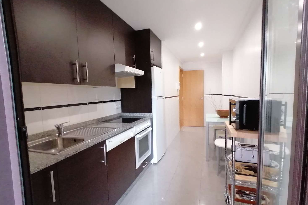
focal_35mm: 18
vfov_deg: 67.3
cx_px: 154
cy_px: 108
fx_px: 154
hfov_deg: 90.0
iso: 400
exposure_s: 1/33.3
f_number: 2.4
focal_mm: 2.84
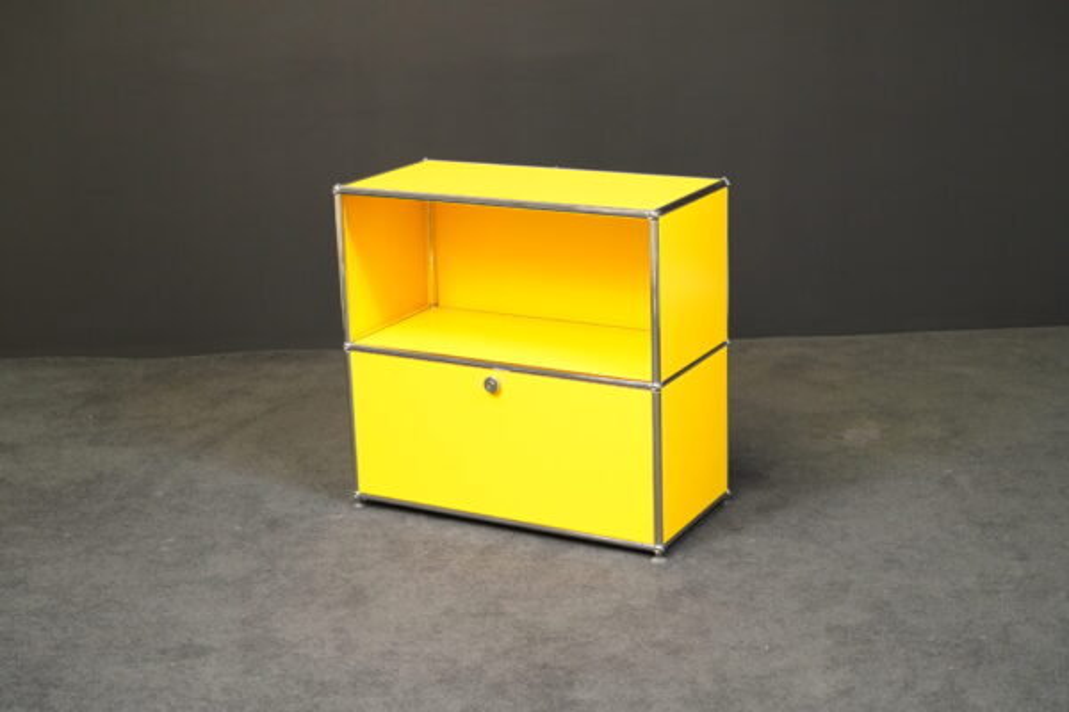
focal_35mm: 54
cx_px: 534
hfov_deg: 36.9
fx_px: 1603
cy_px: 356
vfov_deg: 25.1
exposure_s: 1/100
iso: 5000
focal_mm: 54
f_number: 7.1
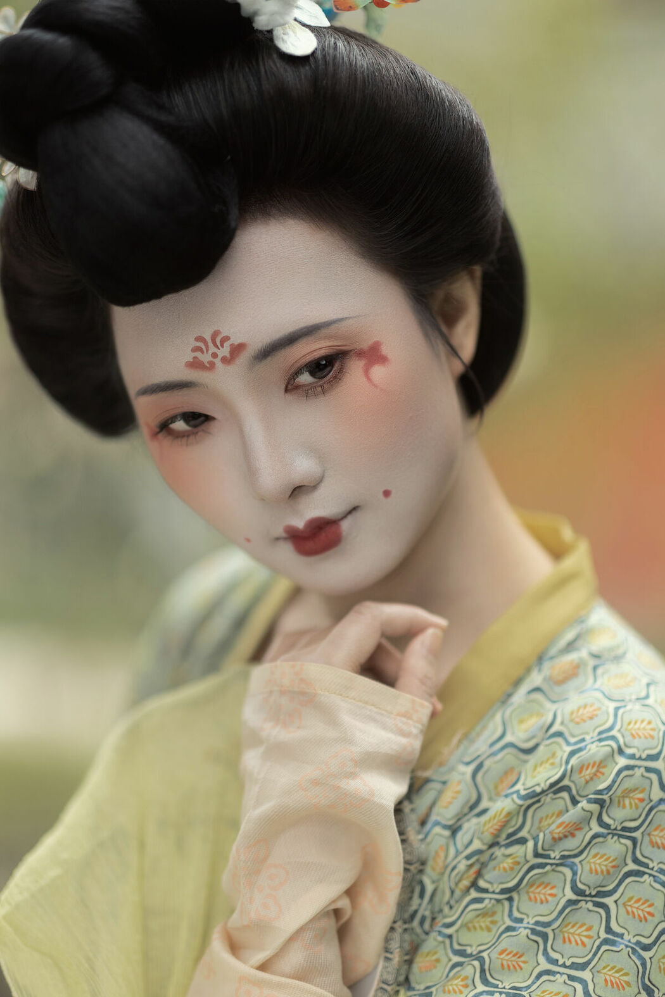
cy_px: 498
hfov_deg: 16.1
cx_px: 332
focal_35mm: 85
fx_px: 2355
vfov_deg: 23.9
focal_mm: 85
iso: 125
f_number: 1.4
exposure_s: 1/500
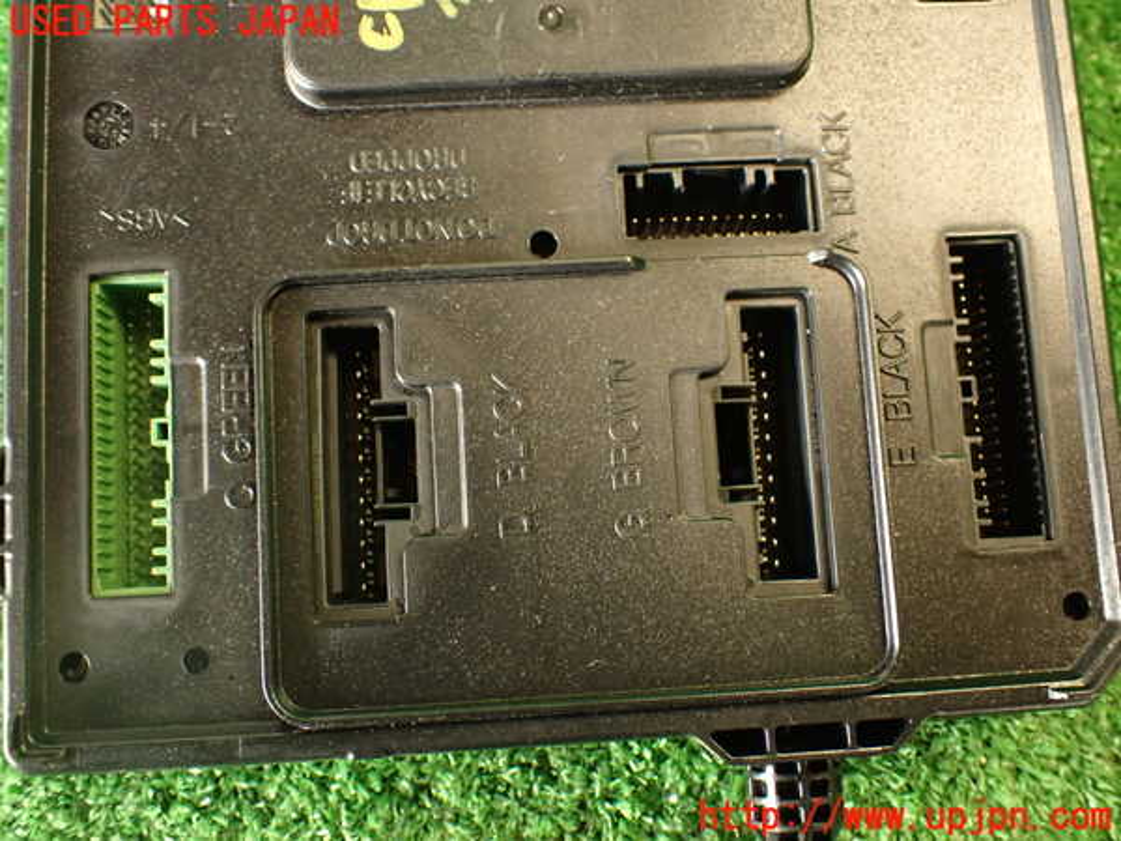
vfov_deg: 39.7
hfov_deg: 51.4
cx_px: 560
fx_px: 1166
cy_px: 420
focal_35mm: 36
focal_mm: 6.37
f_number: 2.5
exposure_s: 1/40
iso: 640
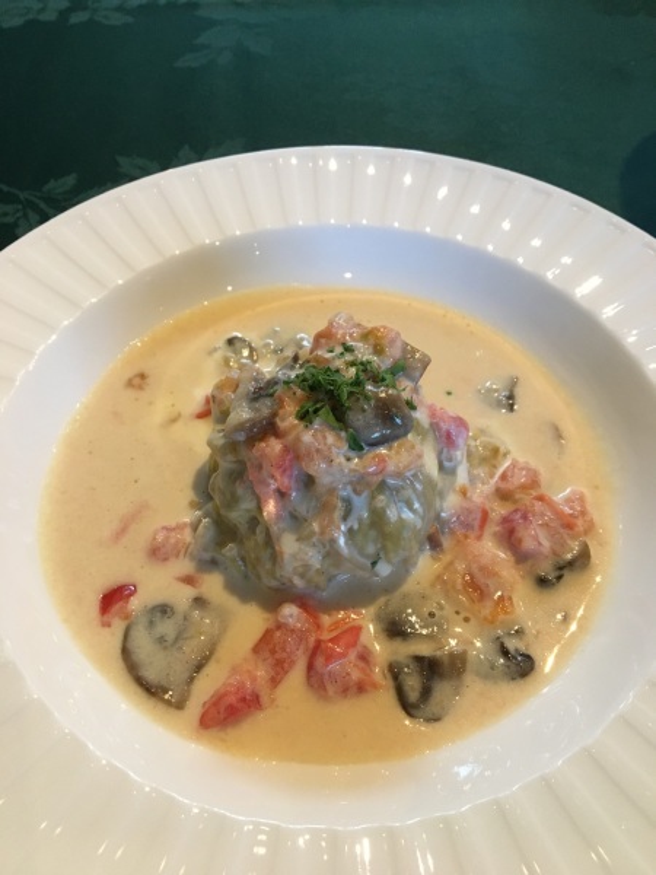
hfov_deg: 48.2
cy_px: 438
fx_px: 733
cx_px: 328
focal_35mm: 29
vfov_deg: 61.7
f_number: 2.2
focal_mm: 4.15
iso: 200
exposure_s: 1/30
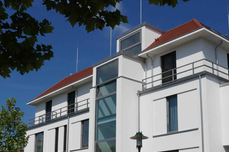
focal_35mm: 53
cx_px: 151
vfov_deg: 25.1
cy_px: 119
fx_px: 337
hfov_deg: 37.2
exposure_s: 1/2500
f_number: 13
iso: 800
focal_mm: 18
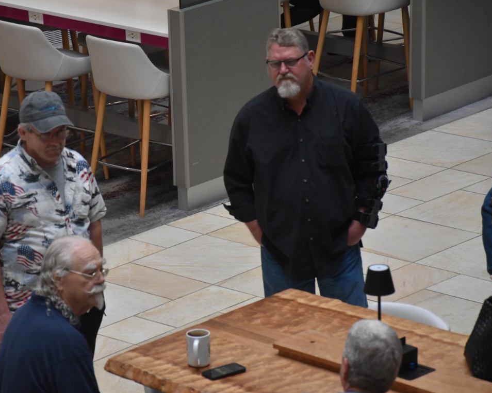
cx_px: 210
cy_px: 196
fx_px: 2600
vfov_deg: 8.7
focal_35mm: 179
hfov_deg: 10.8
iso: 1600
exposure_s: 1/125
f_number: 5.6
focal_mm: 105
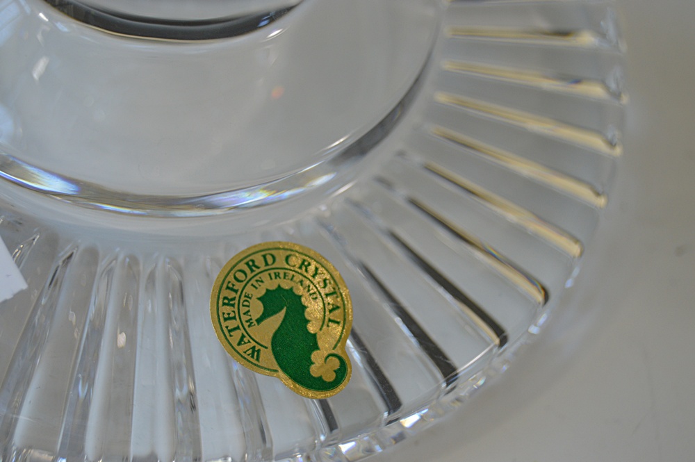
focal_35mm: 78
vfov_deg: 17.5
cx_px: 348
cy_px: 231
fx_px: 1505
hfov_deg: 26.0
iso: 400
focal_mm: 52
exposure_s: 1/125
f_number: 5.6
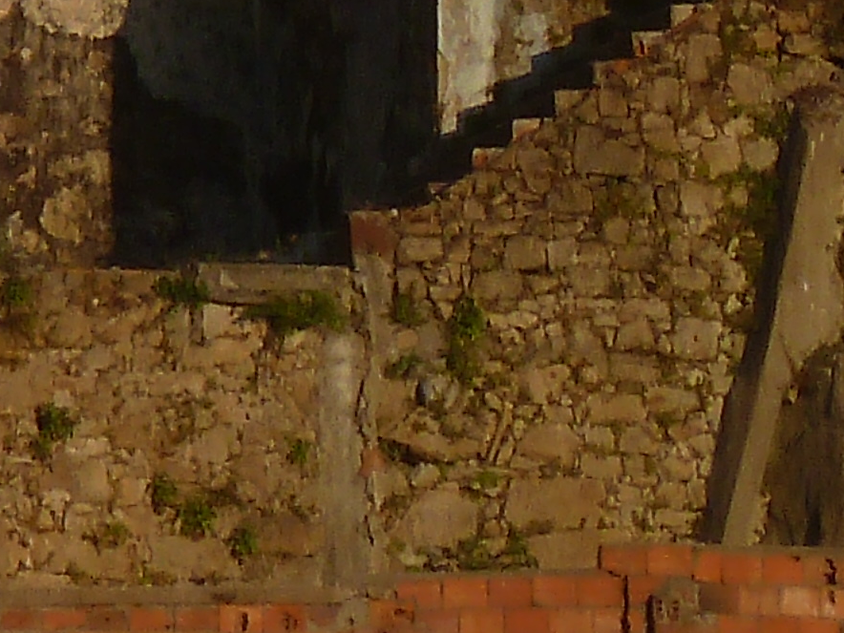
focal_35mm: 1805
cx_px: 54
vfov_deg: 0.8
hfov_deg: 1.1
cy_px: -552
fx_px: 44009
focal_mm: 49.2
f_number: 4.9
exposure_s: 1/250
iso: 80
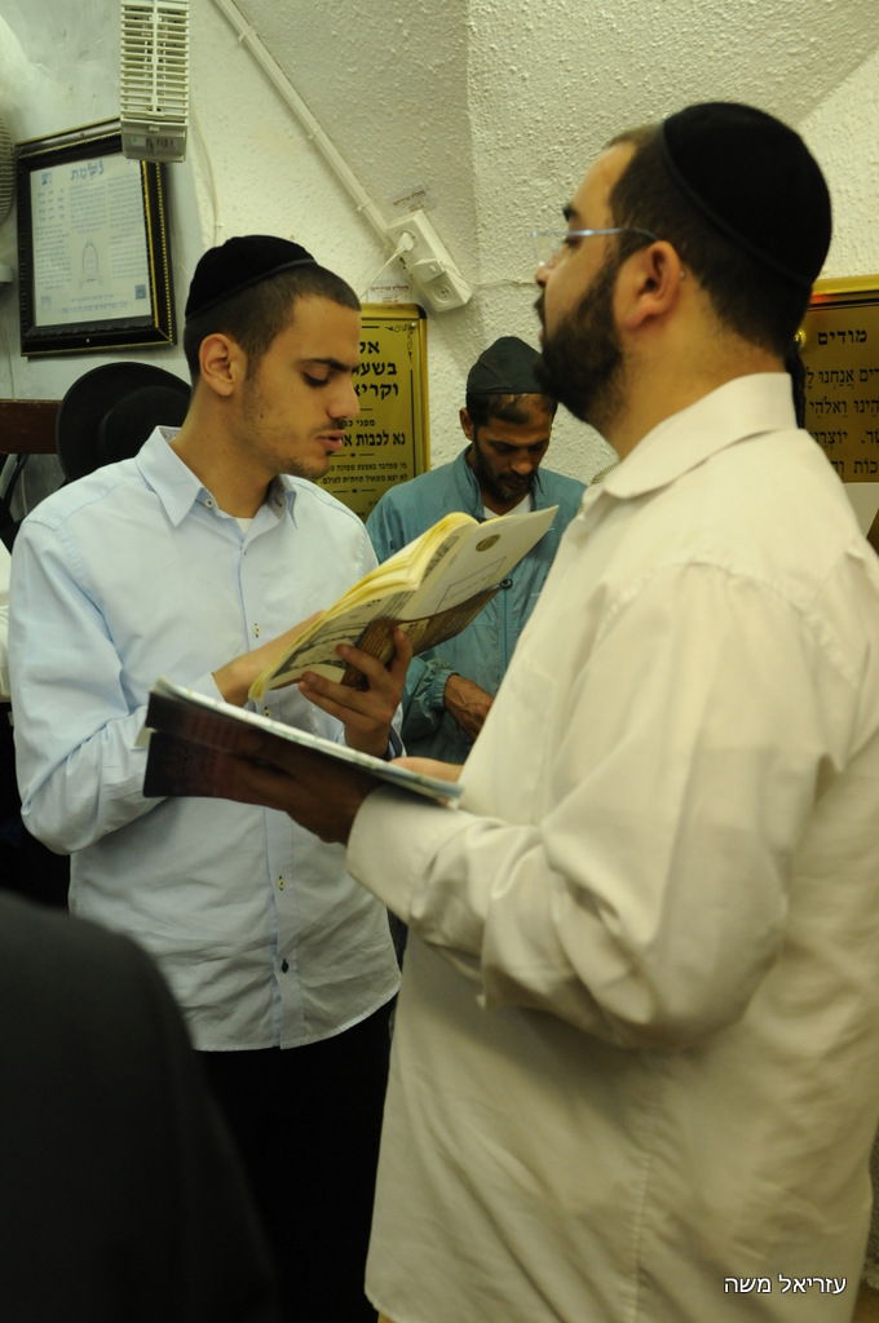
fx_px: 1873
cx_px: 440
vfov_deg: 38.9
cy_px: 662
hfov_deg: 26.4
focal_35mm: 51
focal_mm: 34
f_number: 4.5
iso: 1000
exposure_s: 1/160
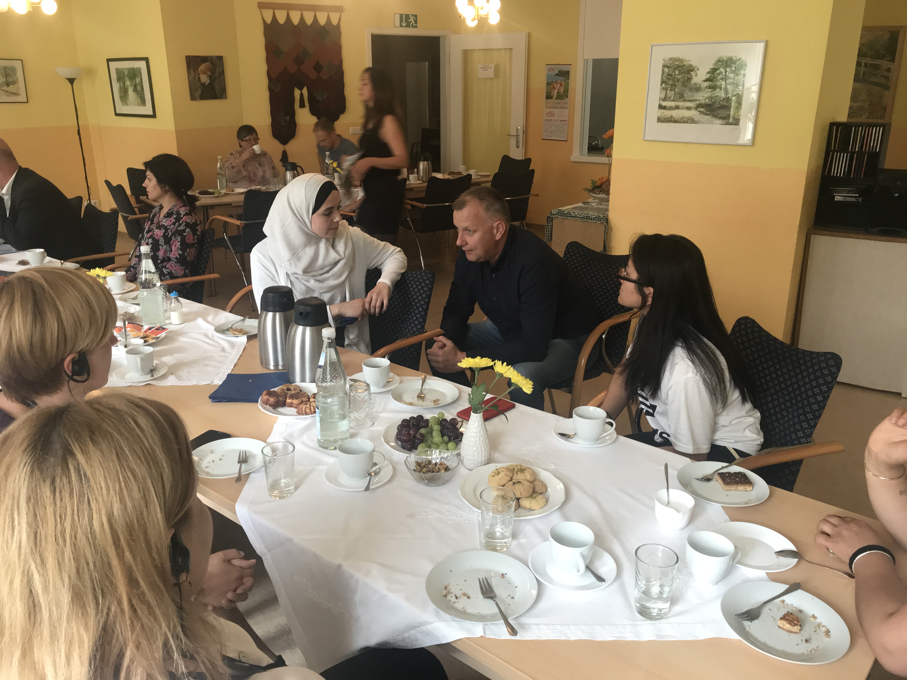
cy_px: 340
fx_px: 734
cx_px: 454
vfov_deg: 49.7
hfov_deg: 63.4
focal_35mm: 28
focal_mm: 3.99
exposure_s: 1/33
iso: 64
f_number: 1.8
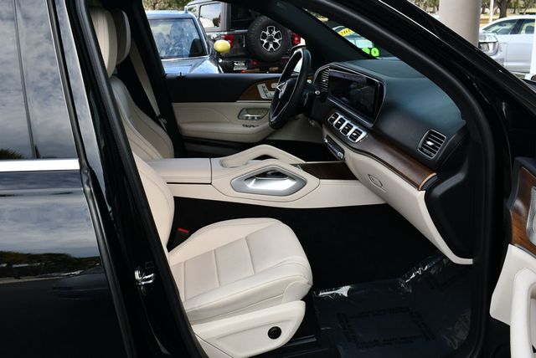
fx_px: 536
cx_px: 268
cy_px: 179
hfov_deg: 53.1
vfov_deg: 36.9
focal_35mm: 36
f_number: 5.6
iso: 220
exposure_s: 1/250
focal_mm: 18
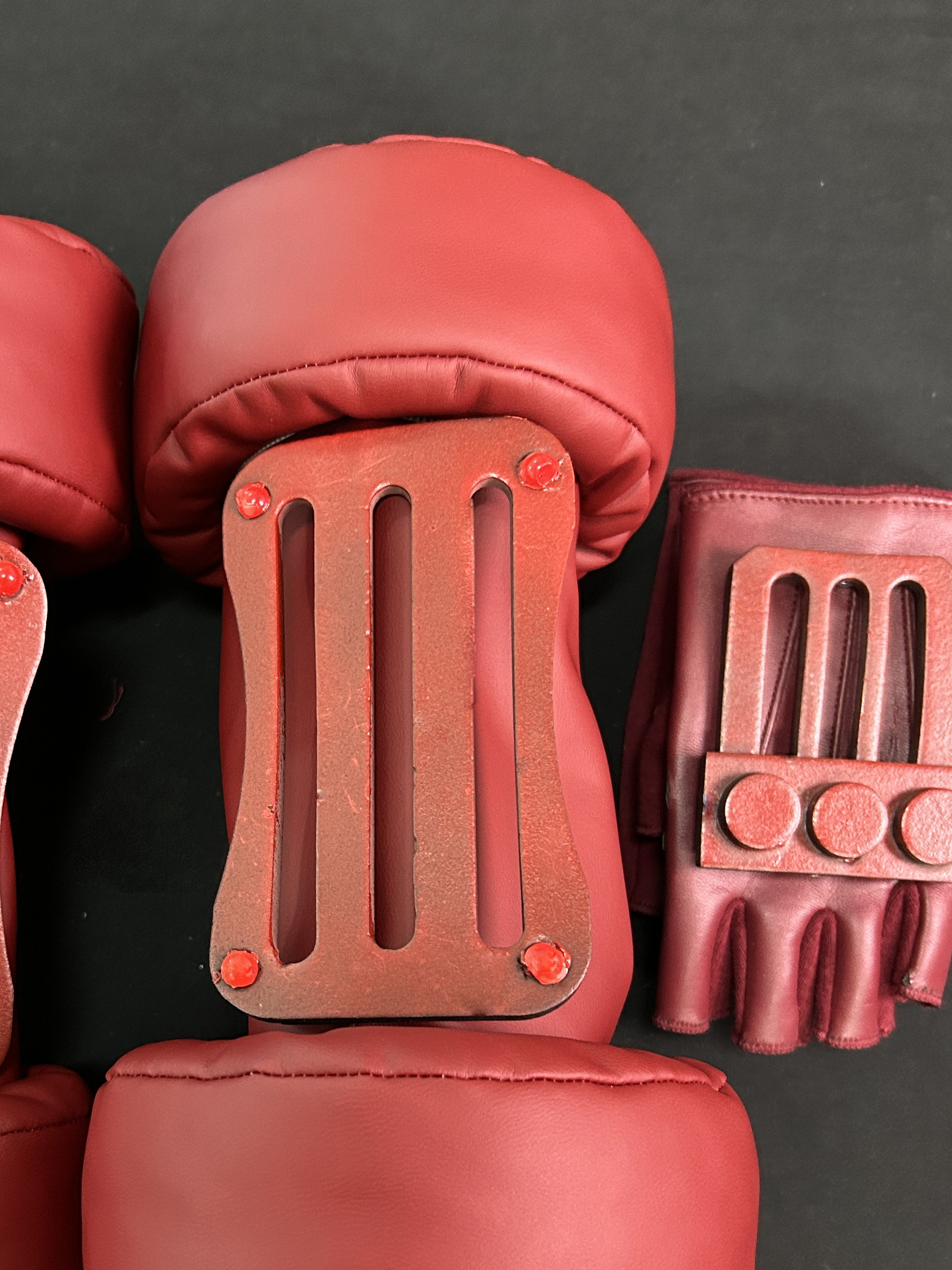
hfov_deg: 34.5
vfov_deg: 45.0
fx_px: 1503
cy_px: 853
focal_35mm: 41
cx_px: 249
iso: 400
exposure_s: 1/50
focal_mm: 5.7
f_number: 1.5
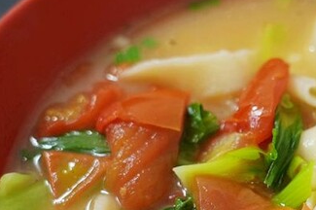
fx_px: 965
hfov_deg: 18.2
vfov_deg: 12.4
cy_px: 176
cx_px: 302
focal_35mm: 110
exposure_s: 1/50
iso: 640
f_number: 4
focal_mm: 42
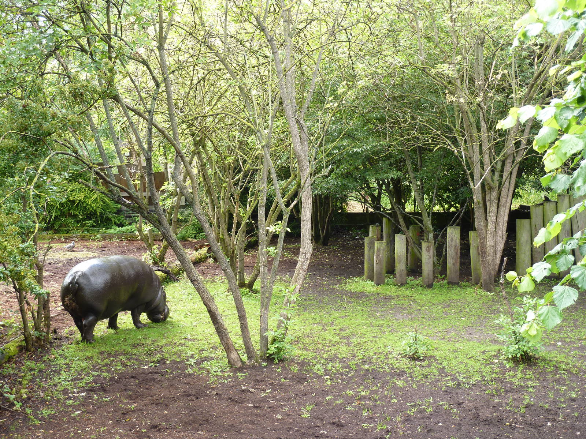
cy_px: 220
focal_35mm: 48
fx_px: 813
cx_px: 293
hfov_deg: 39.7
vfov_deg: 30.3
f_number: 3.8
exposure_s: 1/40
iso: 80
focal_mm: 7.9
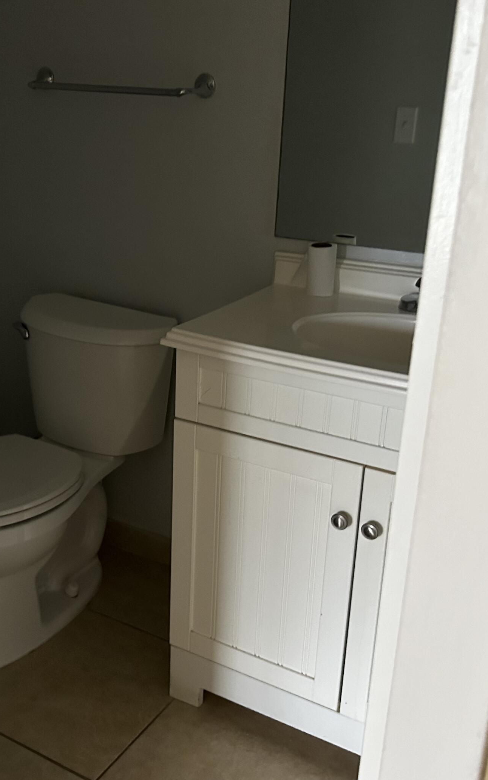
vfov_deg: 49.3
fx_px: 851
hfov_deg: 31.7
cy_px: 400
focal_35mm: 40
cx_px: 157
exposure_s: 1/42
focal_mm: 5.7
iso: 500
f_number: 1.5
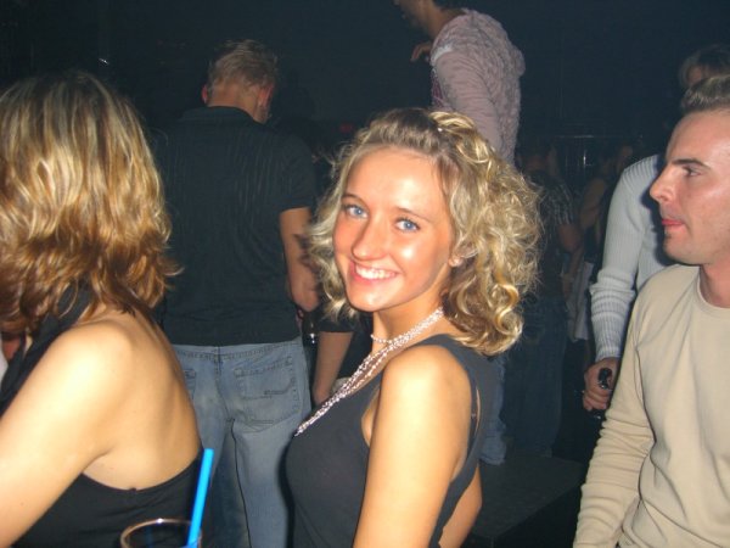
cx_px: 365
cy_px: 274
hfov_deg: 49.0
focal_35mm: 38
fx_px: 801
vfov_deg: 37.7
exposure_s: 1/60
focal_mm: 7.9
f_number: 2.8
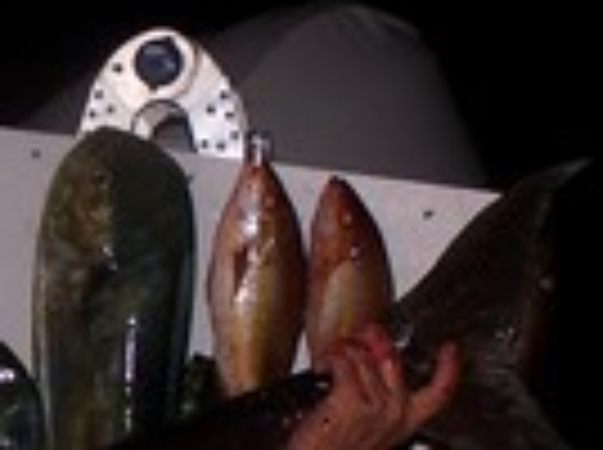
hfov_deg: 8.7
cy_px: 554
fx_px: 3895
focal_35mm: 224
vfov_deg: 6.6
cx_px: -126
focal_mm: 12.4
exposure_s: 1/60
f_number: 3.2
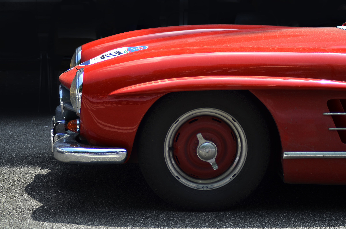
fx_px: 1007
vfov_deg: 13.0
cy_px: 114
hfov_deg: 19.5
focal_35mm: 105
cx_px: 173
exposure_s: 1/640
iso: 100
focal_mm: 70
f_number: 4
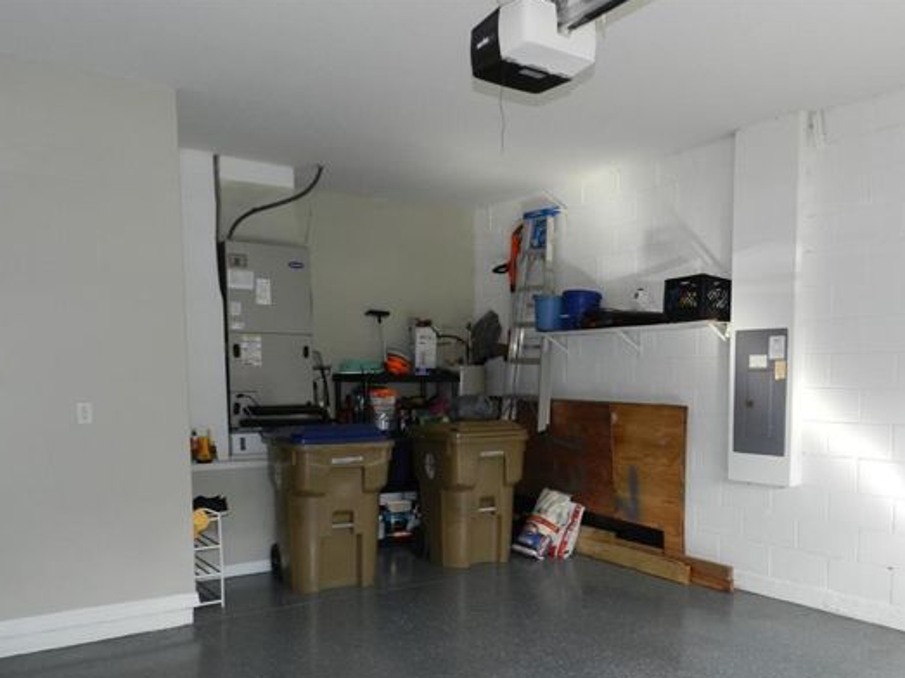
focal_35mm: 31
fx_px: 810
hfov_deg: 58.2
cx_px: 513
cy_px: 451
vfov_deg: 44.8
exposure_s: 1/30
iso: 200
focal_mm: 4
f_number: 3.4
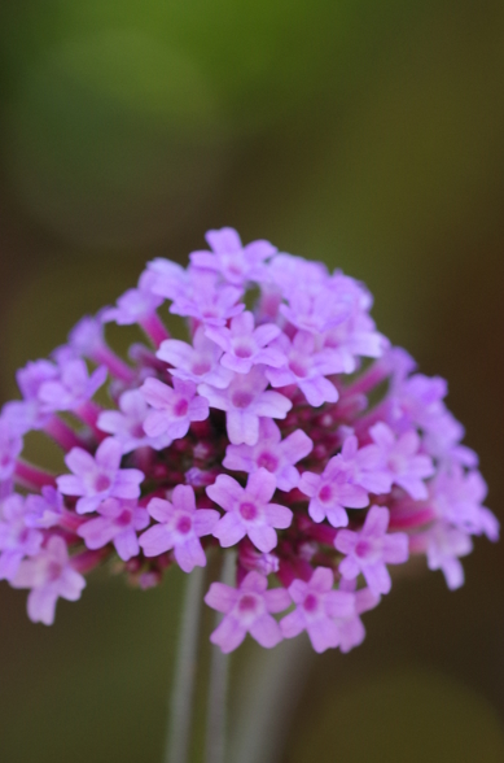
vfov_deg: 8.8
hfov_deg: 5.8
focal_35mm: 235
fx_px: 4961
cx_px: 225
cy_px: 371
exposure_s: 1/160
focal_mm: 90
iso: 400
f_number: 5.6
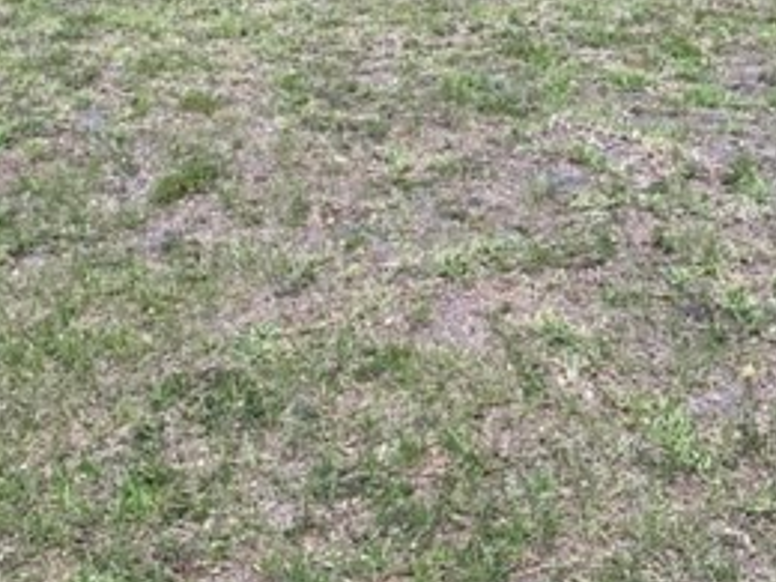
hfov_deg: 30.2
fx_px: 1435
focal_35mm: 64
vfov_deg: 21.7
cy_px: -60
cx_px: 328
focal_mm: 4.2
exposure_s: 1/412
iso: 32
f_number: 1.6
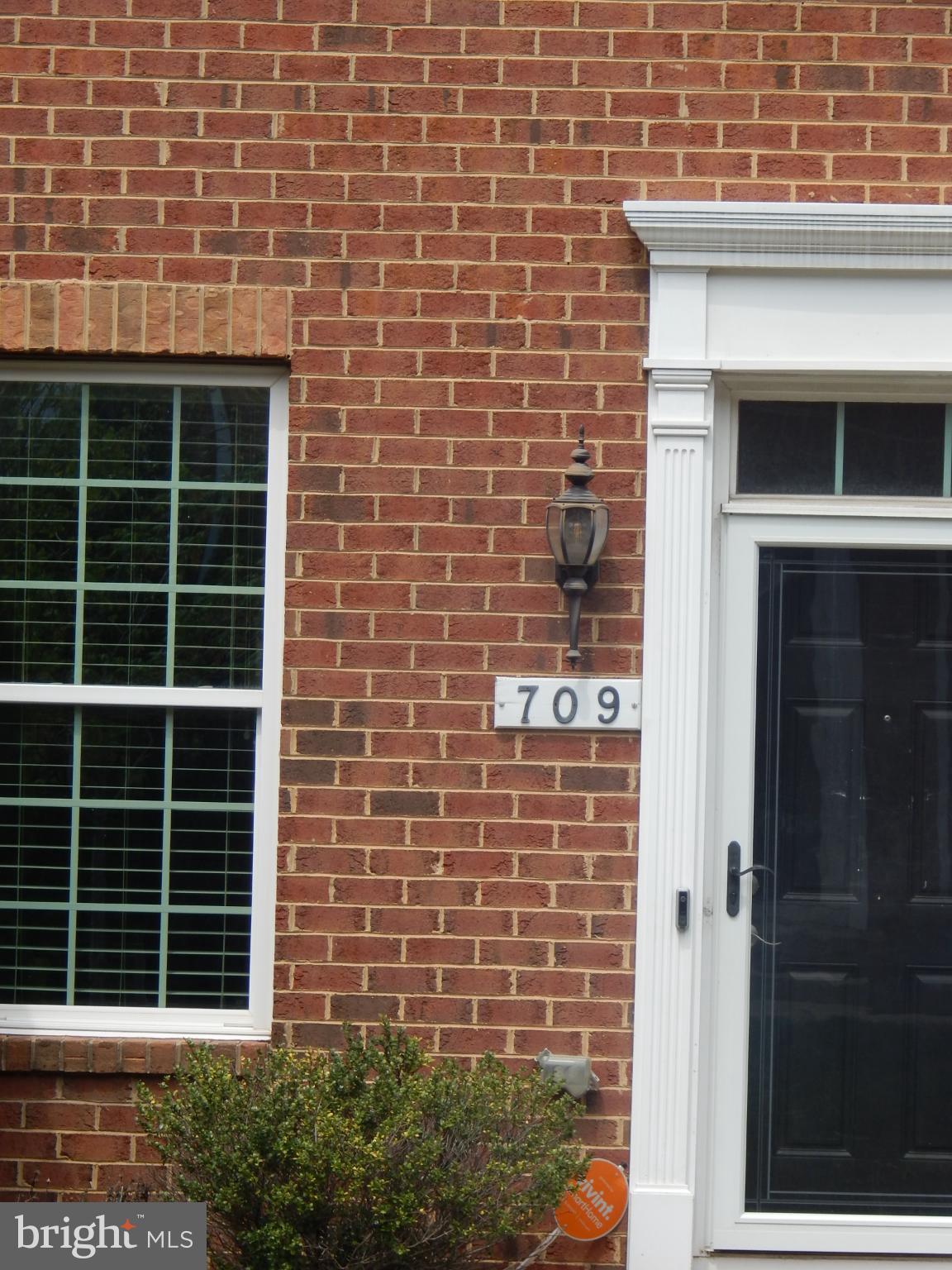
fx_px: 4804
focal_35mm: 131
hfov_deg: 11.3
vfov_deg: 15.1
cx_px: 476
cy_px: 635
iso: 125
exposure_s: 1/640
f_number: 4.8
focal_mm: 23.4
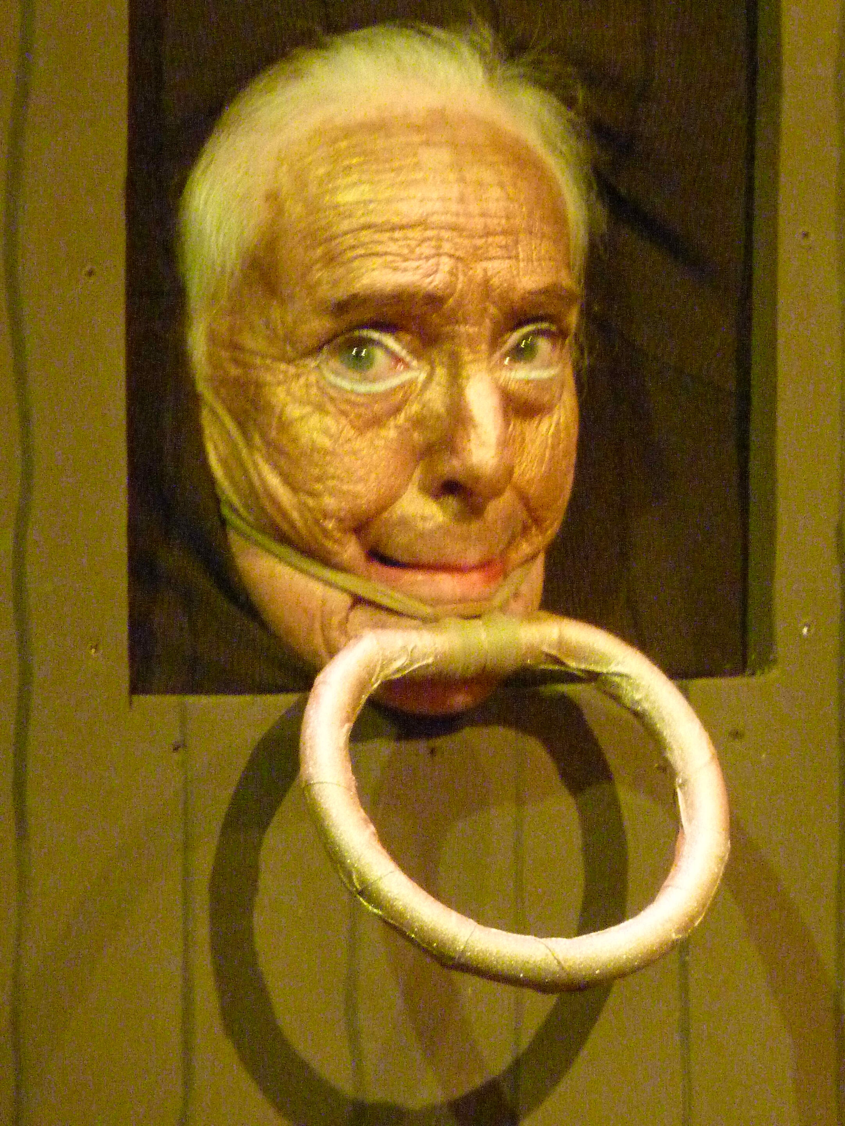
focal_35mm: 799
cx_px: 422
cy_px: 563
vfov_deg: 2.5
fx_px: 26002
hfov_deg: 1.9
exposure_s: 1/15
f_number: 5.2
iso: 1600
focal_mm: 108
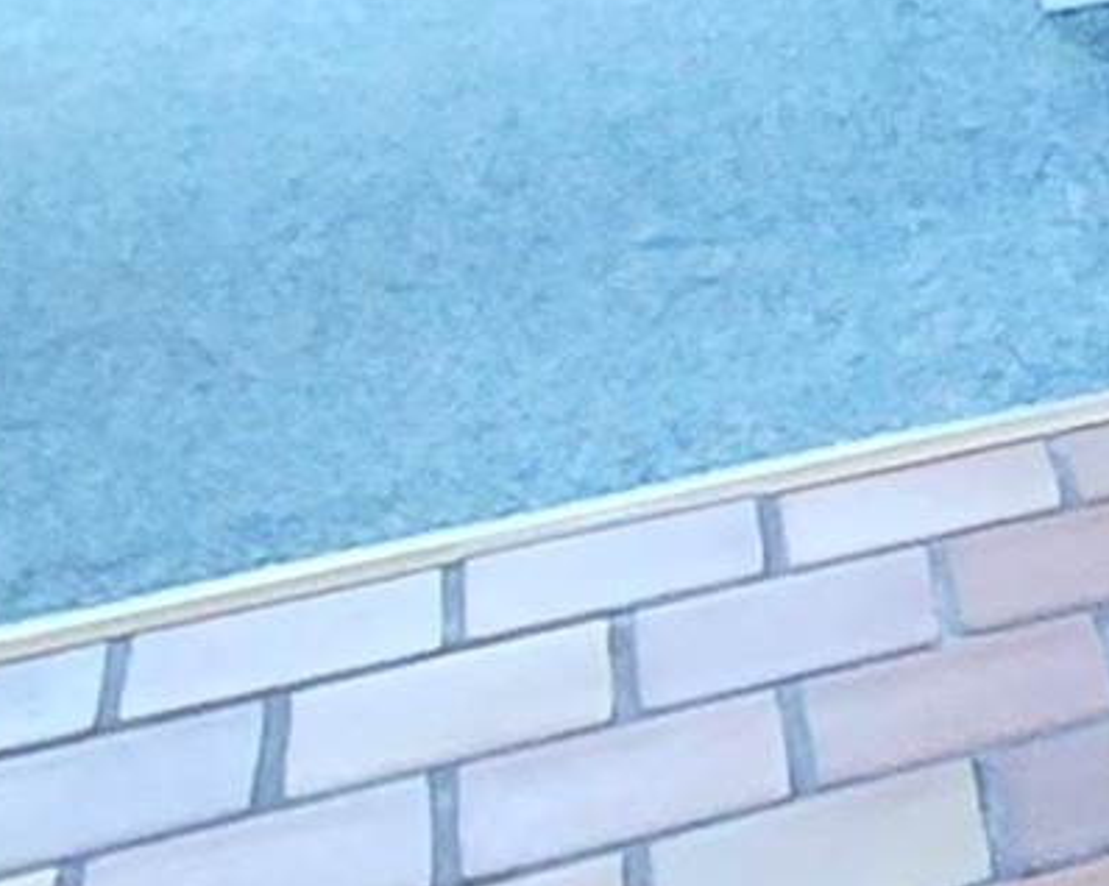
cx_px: 3617
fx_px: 3215
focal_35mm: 98
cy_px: -802
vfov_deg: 13.7
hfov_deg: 10.4
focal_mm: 2.2
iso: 400
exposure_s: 1/60
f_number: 2.2
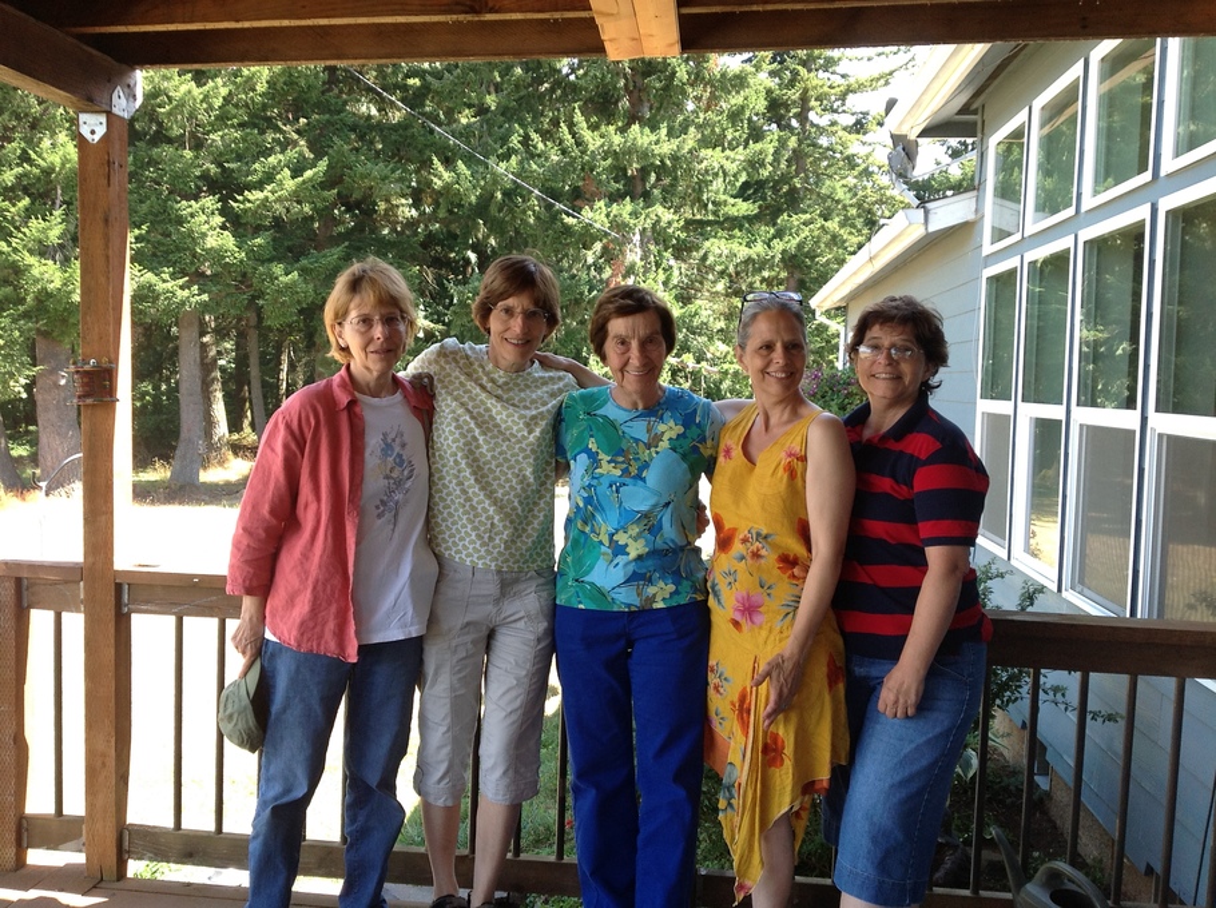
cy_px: 454
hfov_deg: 52.7
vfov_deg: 40.6
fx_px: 1228
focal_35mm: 35
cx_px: 608
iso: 80
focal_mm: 4.28
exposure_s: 1/120
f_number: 2.4
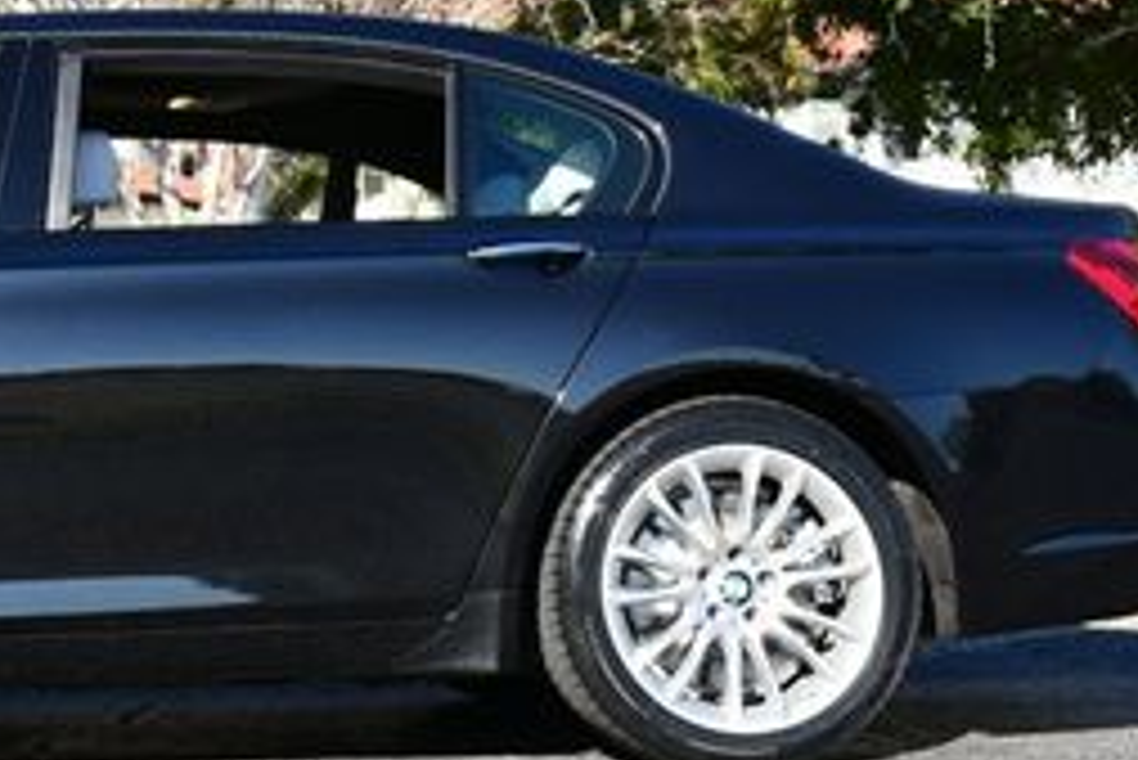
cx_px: -76
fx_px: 2878
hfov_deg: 21.4
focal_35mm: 91
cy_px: 31
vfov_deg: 14.8
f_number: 8
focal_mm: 18
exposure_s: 1/250
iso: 200
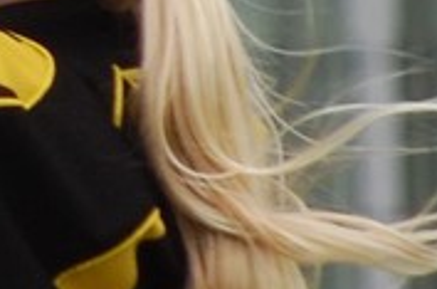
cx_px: -812
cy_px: -230
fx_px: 21041
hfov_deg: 1.2
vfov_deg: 0.8
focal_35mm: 1738
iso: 400
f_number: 5.6
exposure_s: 1/500
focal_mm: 200
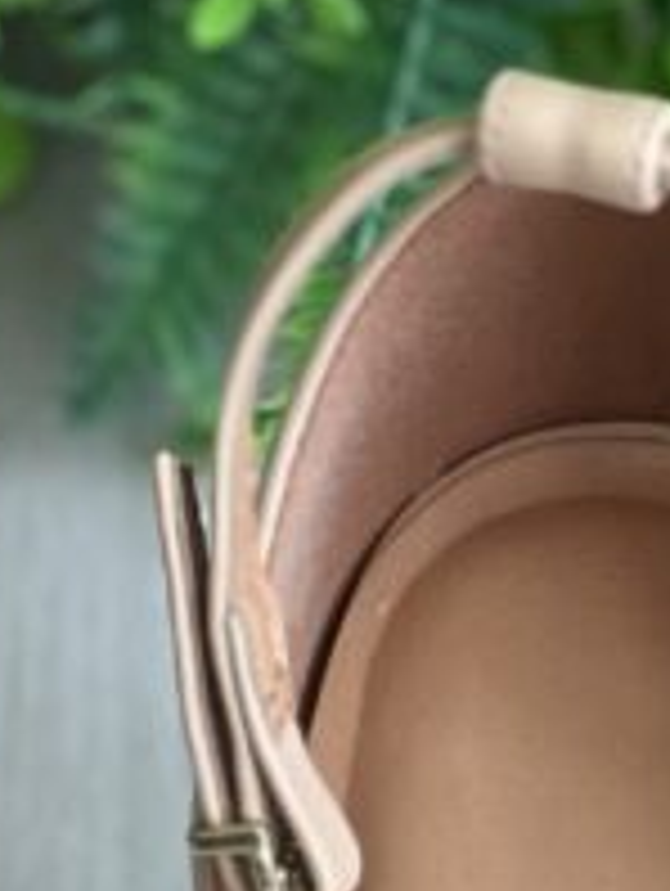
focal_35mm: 362
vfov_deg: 5.4
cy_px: 1136
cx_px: 1147
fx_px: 9322
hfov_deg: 4.1
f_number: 2.8
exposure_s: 1/120
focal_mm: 9
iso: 100
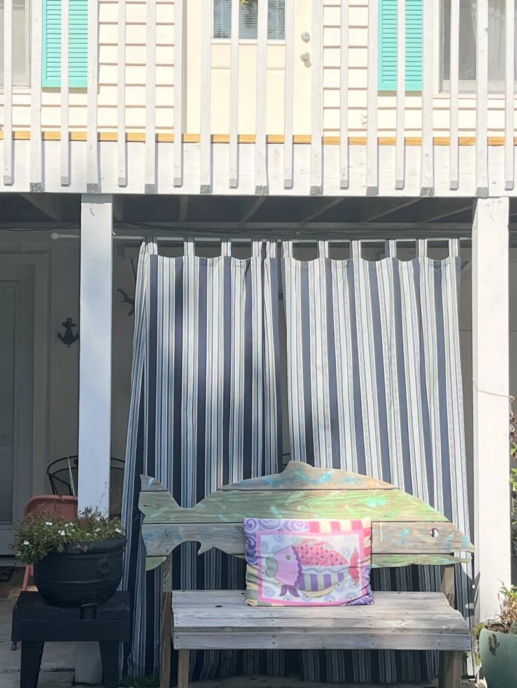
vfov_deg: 27.0
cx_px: 240
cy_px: 266
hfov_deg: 20.4
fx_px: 1433
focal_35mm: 72
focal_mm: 5.7
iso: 50
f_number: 1.5
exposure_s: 1/5076
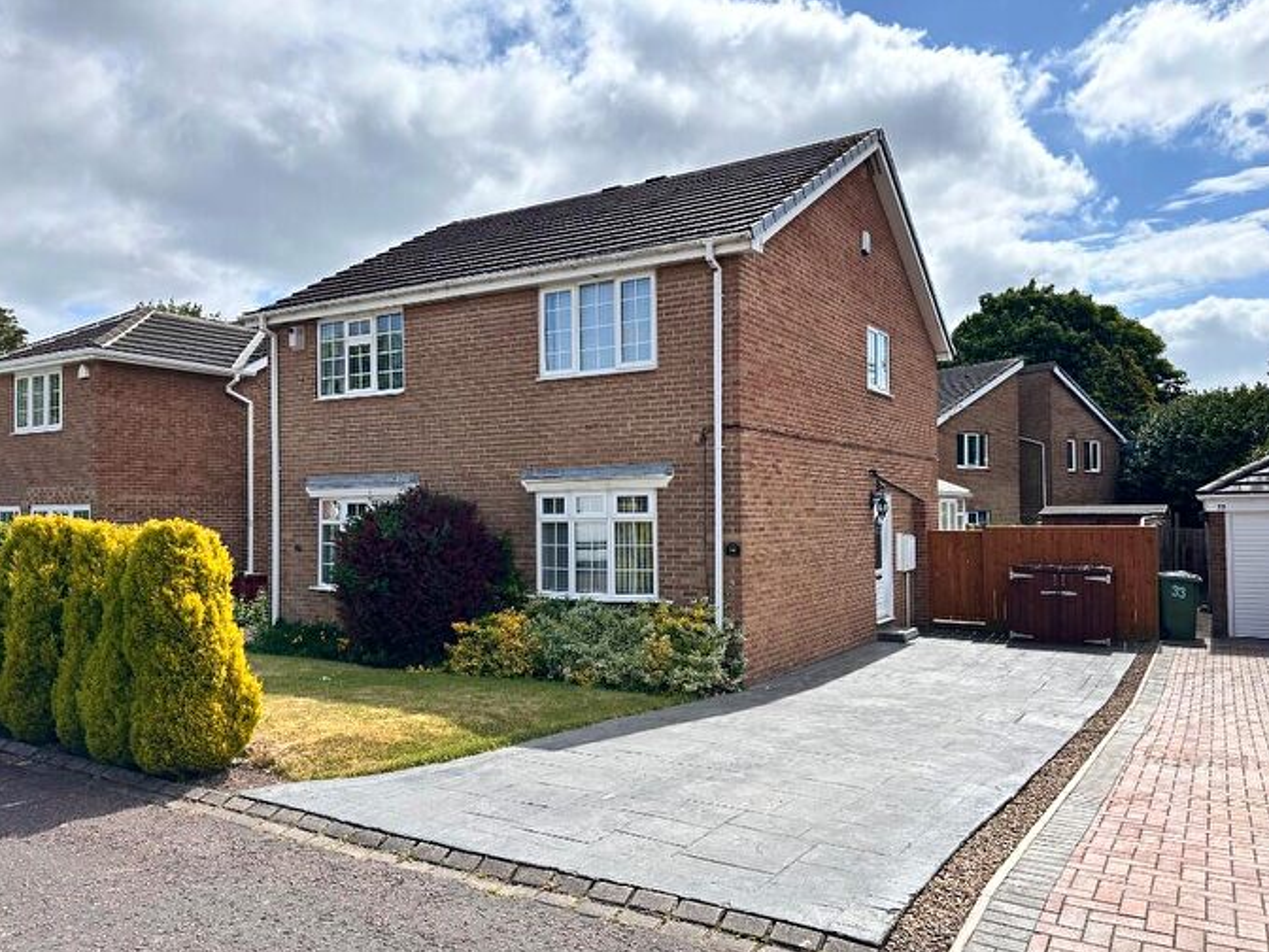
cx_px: 657
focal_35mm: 25
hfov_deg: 69.4
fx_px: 916
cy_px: 492
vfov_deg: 54.9
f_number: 1.78
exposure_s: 1/5263
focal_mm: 6.86
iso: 80
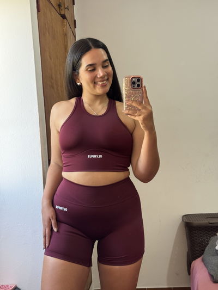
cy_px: 145
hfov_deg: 30.3
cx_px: 109
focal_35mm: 48
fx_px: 403
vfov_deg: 39.6
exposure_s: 1/50
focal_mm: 6.76
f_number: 1.78
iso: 160
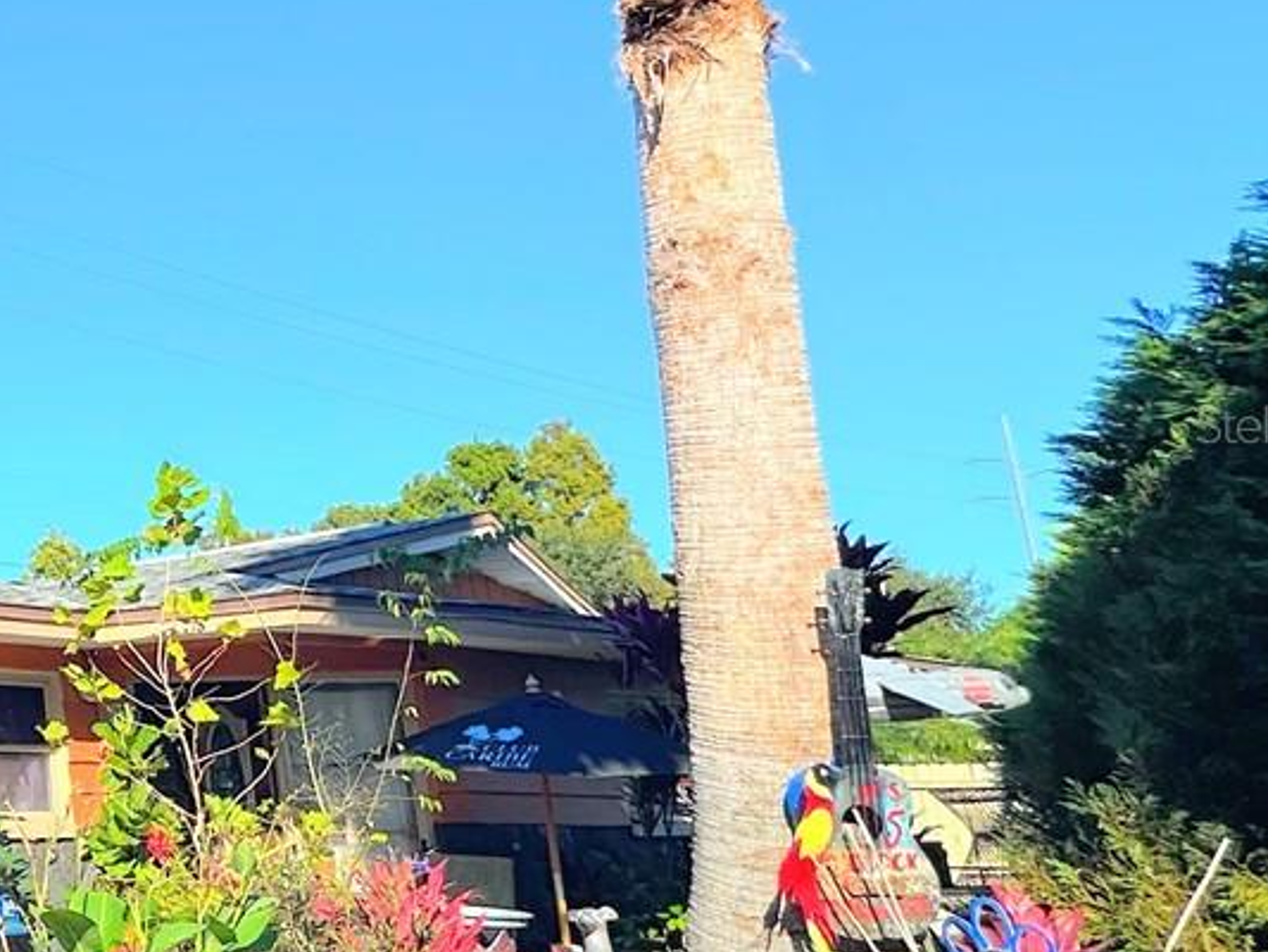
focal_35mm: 42
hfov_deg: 31.3
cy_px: 424
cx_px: -483
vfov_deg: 34.3
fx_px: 1539
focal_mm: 2.22
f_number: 2.2
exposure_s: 1/1795
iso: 50
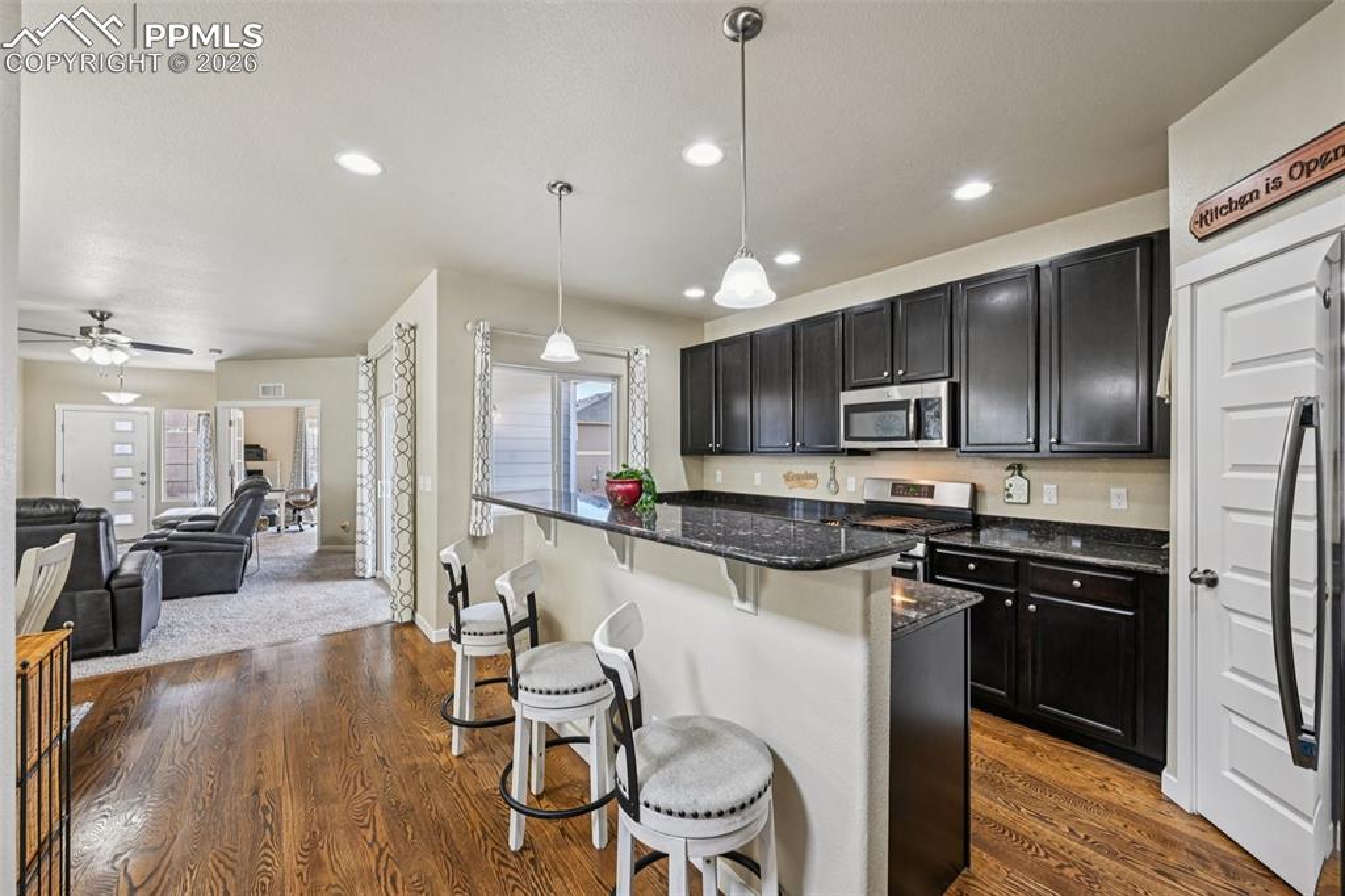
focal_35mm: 14
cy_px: 448
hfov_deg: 104.3
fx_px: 523
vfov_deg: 81.2
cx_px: 672
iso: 400
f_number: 11
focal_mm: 14
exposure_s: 1/10
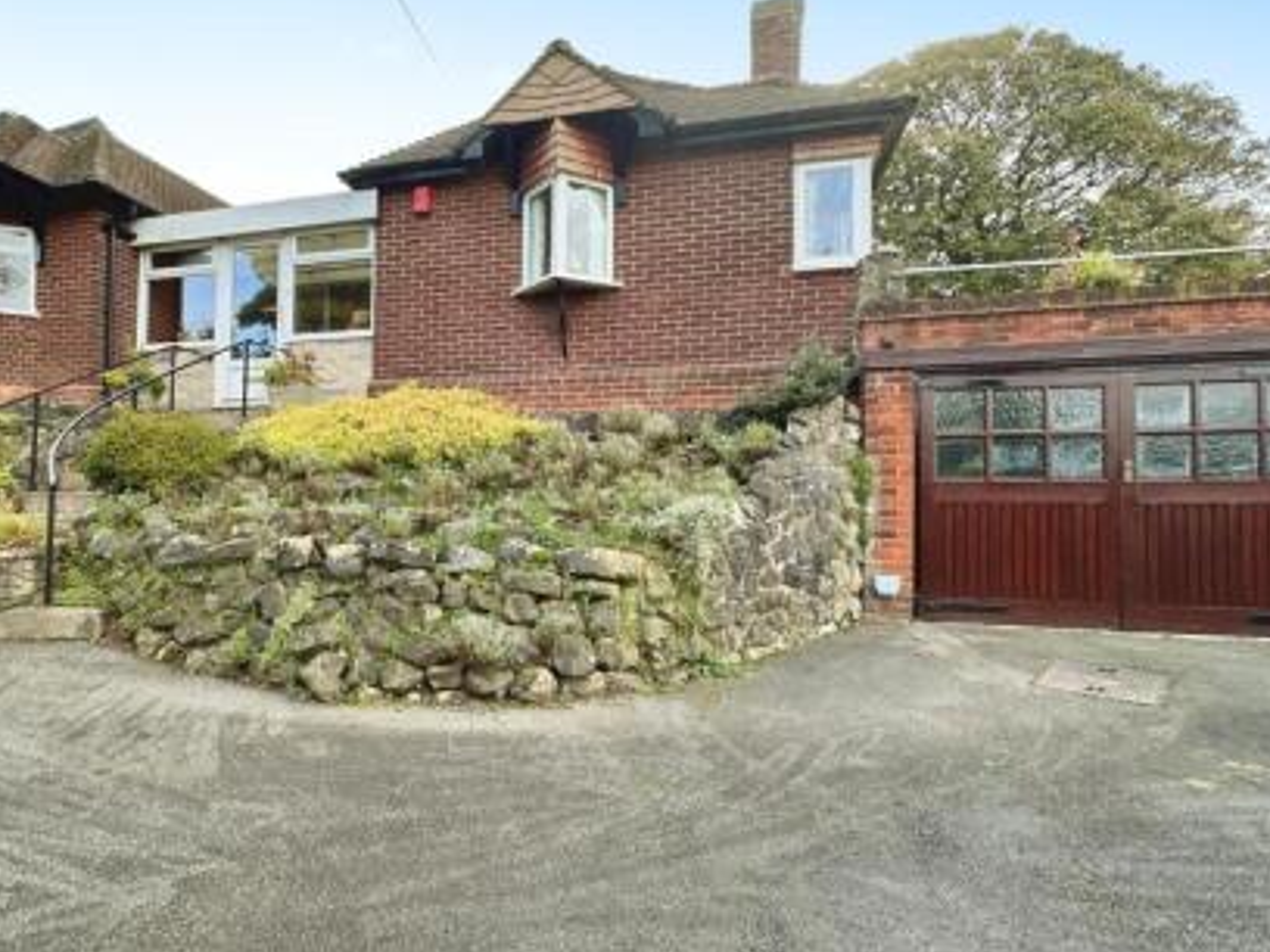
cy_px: 394
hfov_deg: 80.6
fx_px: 734
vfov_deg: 65.5
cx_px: 496
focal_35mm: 20
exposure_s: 1/165
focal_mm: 2.22
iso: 40
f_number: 2.2
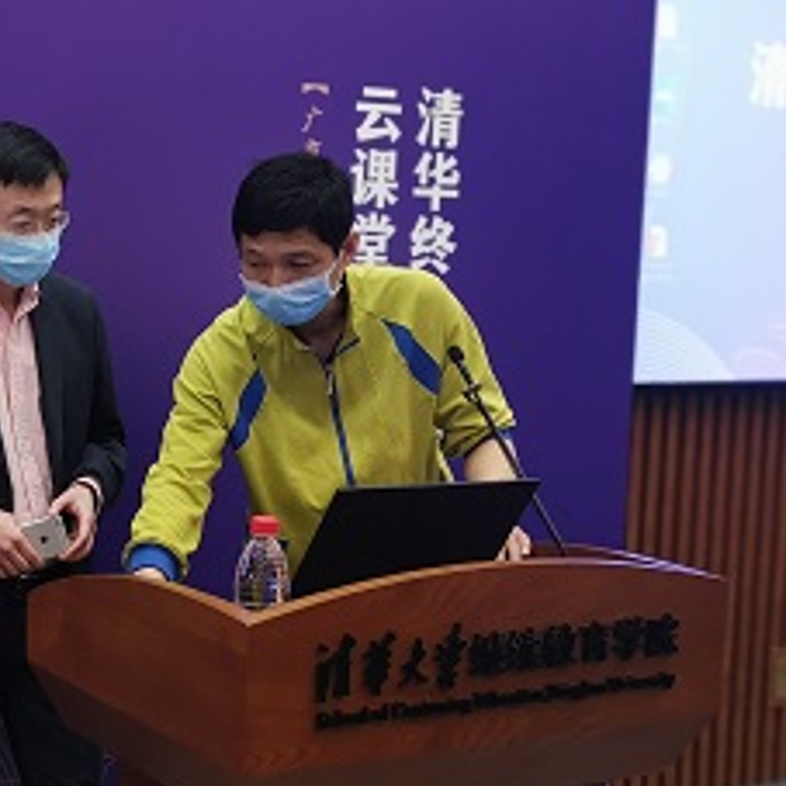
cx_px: 35
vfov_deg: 27.3
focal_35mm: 63
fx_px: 1618
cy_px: 391
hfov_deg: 26.1
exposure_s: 1/100
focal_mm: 4.75
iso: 200
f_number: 1.8
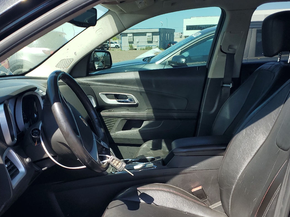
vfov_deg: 35.8
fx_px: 335
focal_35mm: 40
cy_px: 134
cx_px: 124
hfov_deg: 46.7
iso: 50
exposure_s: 1/1111
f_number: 1.5
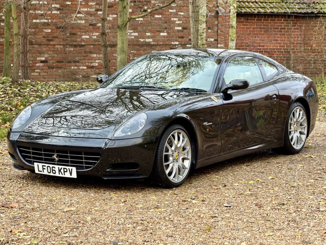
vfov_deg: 14.8
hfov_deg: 19.6
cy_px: 122
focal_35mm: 100
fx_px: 942
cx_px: 163
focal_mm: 16.89
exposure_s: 1/121
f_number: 2.8
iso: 100
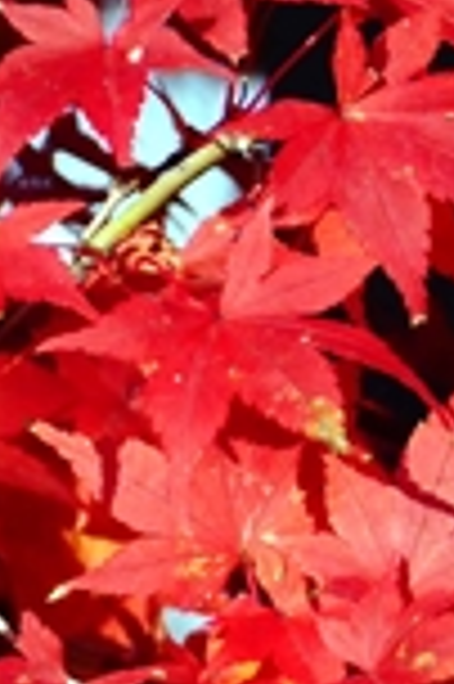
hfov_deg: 0.9
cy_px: 1220
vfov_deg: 1.3
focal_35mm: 1582
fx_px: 29992
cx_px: 1081
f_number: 9
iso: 1250
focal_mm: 200
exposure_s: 1/320
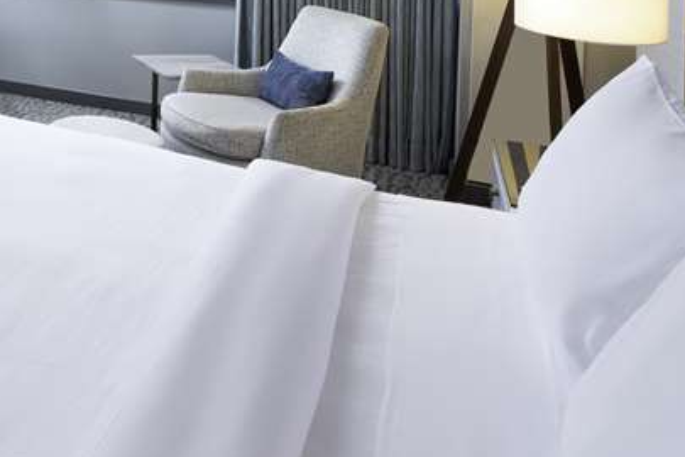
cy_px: -55
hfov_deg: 37.0
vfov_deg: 28.2
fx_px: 818
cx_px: -95
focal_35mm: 43
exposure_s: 1/80
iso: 800
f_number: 9
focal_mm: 17
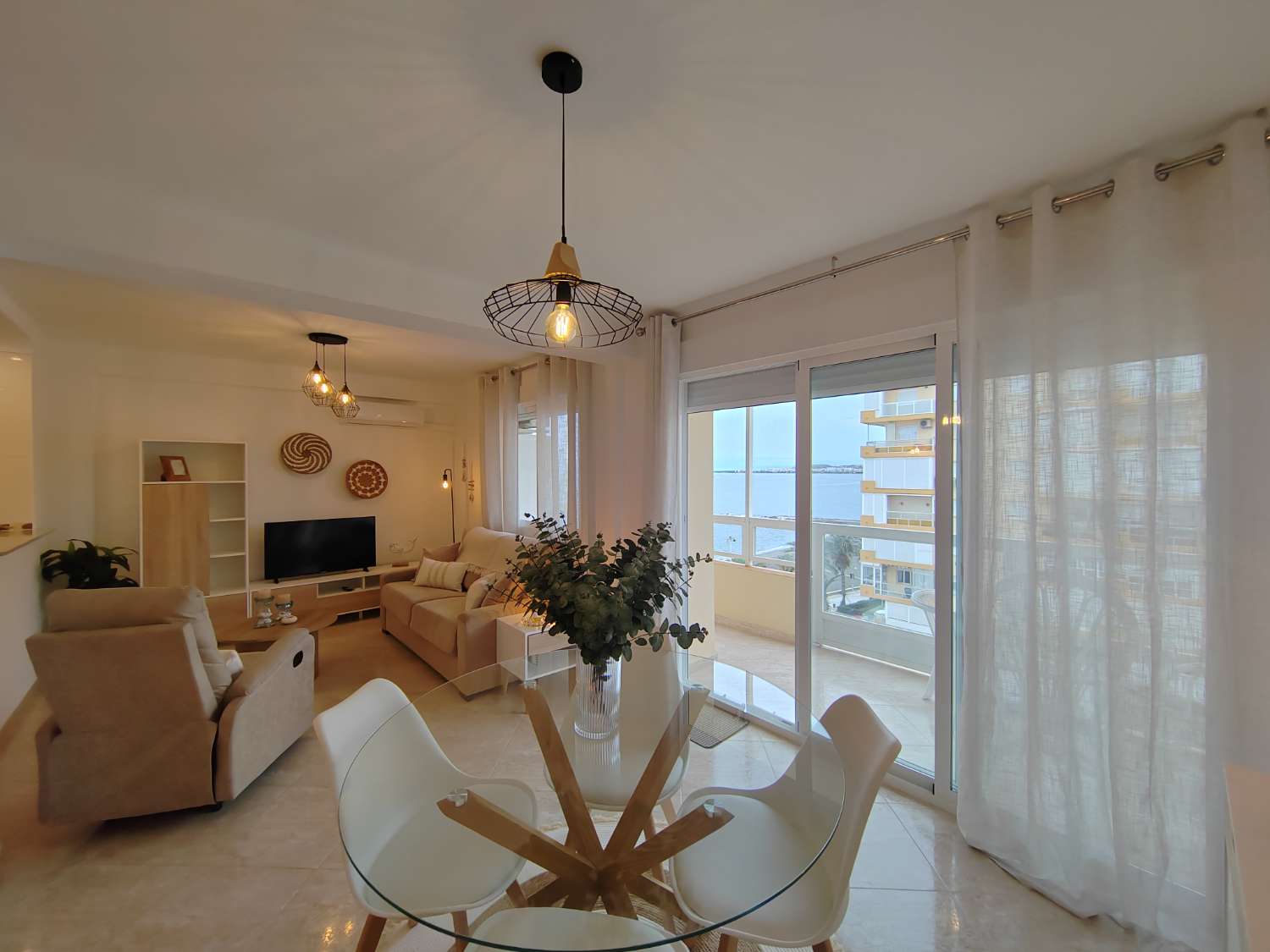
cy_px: 476
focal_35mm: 13
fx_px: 477
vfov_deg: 89.9
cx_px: 635
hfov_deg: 106.2
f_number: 2.2
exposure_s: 1/100
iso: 100
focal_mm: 2.16
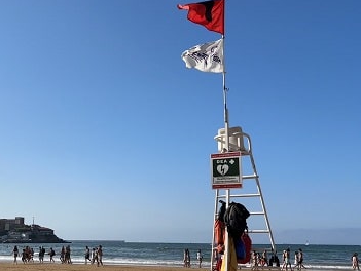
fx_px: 386
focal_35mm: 37
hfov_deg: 48.8
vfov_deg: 38.3
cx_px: 108
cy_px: 182
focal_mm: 5.96
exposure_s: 1/5952
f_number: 1.6
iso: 50
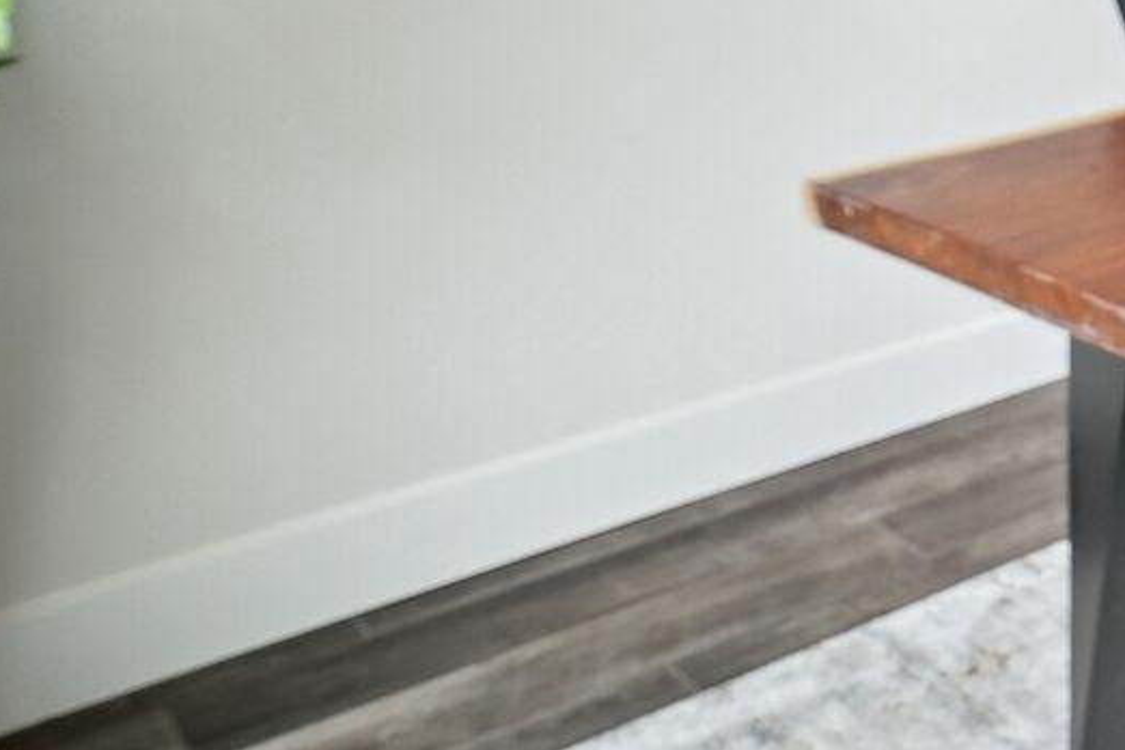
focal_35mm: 53
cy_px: -353
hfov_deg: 25.0
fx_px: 1656
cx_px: 1817
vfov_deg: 21.6
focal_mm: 16
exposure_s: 1/50
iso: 640
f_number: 9
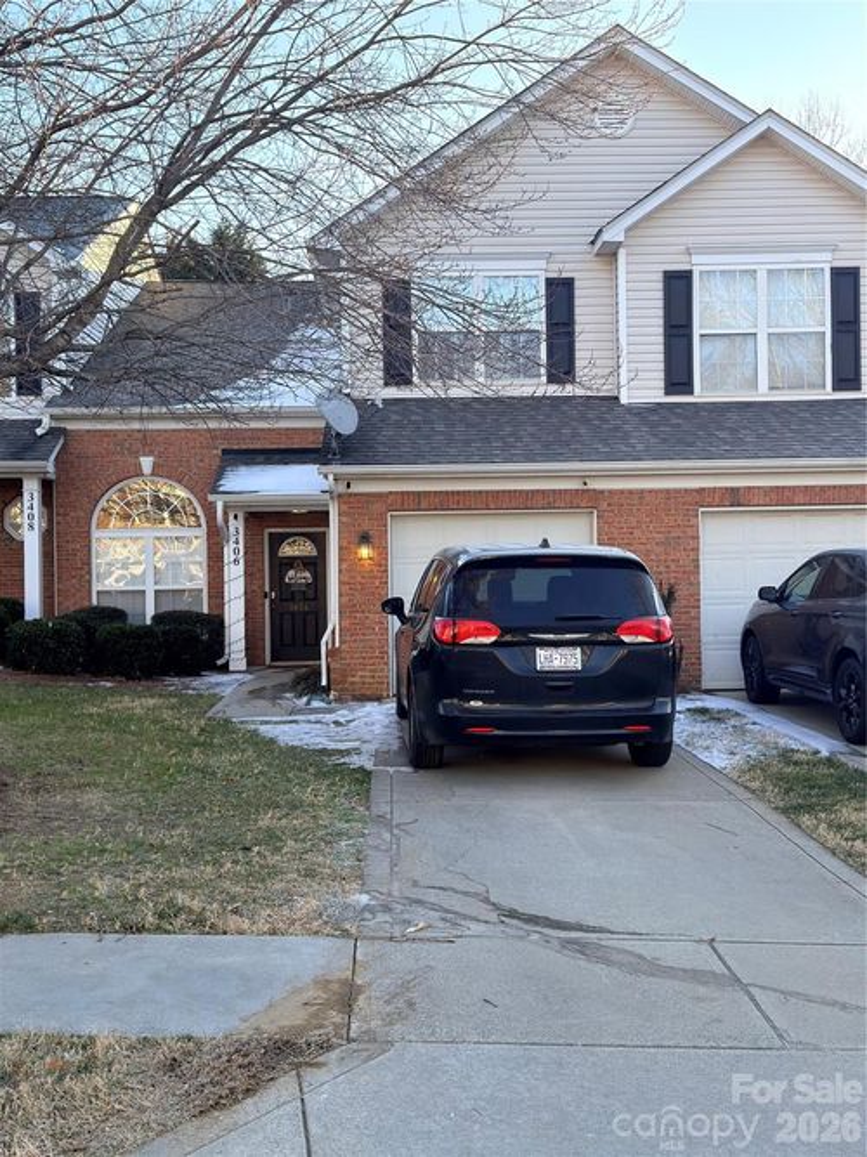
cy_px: 578
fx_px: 1303
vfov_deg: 47.9
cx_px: 434
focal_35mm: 39
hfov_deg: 36.8
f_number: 1.78
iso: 100
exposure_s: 1/715
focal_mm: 6.76
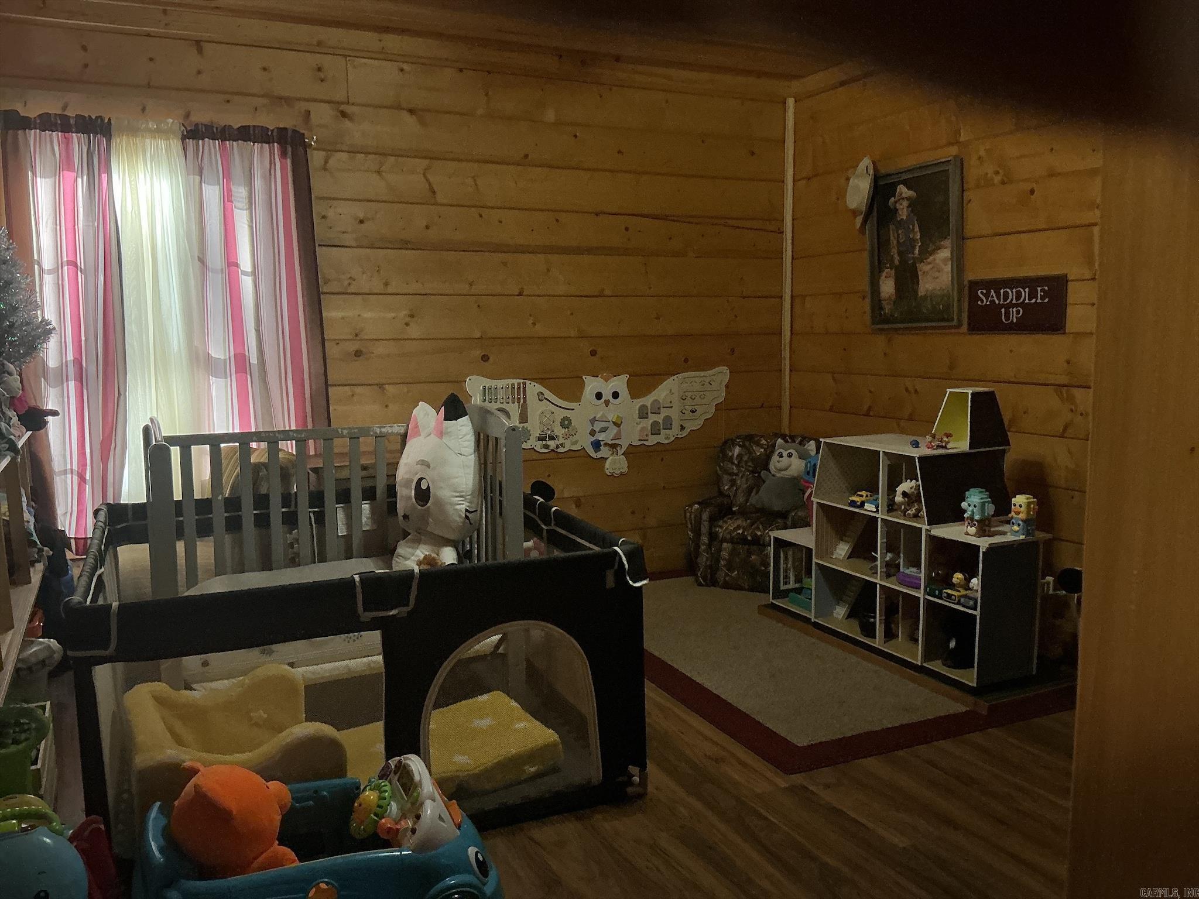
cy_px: 450
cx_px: 600
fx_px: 970
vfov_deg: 49.7
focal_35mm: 28
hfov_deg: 63.4
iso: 64
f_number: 1.8
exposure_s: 1/98
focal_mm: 3
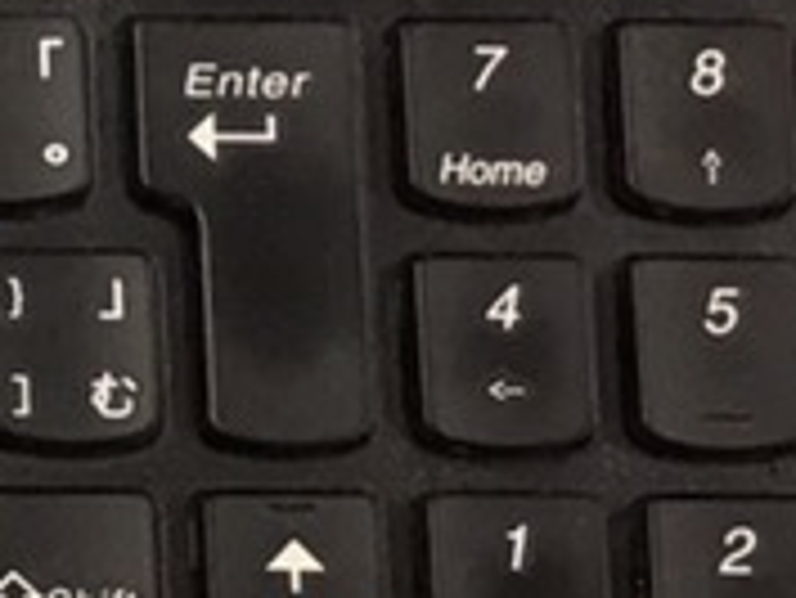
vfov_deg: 7.1
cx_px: -935
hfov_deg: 8.8
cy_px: 373
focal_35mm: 210
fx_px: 4832
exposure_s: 1/30
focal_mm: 3.3
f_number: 2.4
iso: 64
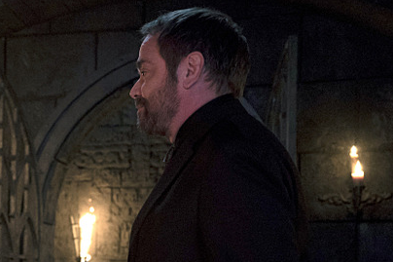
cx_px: 23
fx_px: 906
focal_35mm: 83
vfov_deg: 16.2
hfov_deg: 23.7
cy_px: 236
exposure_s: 1/200
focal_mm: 43
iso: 8000
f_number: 4
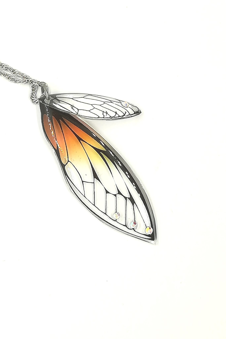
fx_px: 706
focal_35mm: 75
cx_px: 103
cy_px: 169
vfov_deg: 27.0
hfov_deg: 18.2
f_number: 2.2
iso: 80
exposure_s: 1/100
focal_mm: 3.83
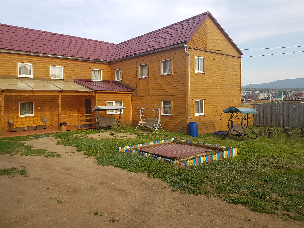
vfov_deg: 53.1
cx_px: 152
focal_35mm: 26
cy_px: 114
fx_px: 228
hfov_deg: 67.3
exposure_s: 1/810
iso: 50
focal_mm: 4.2
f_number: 1.7
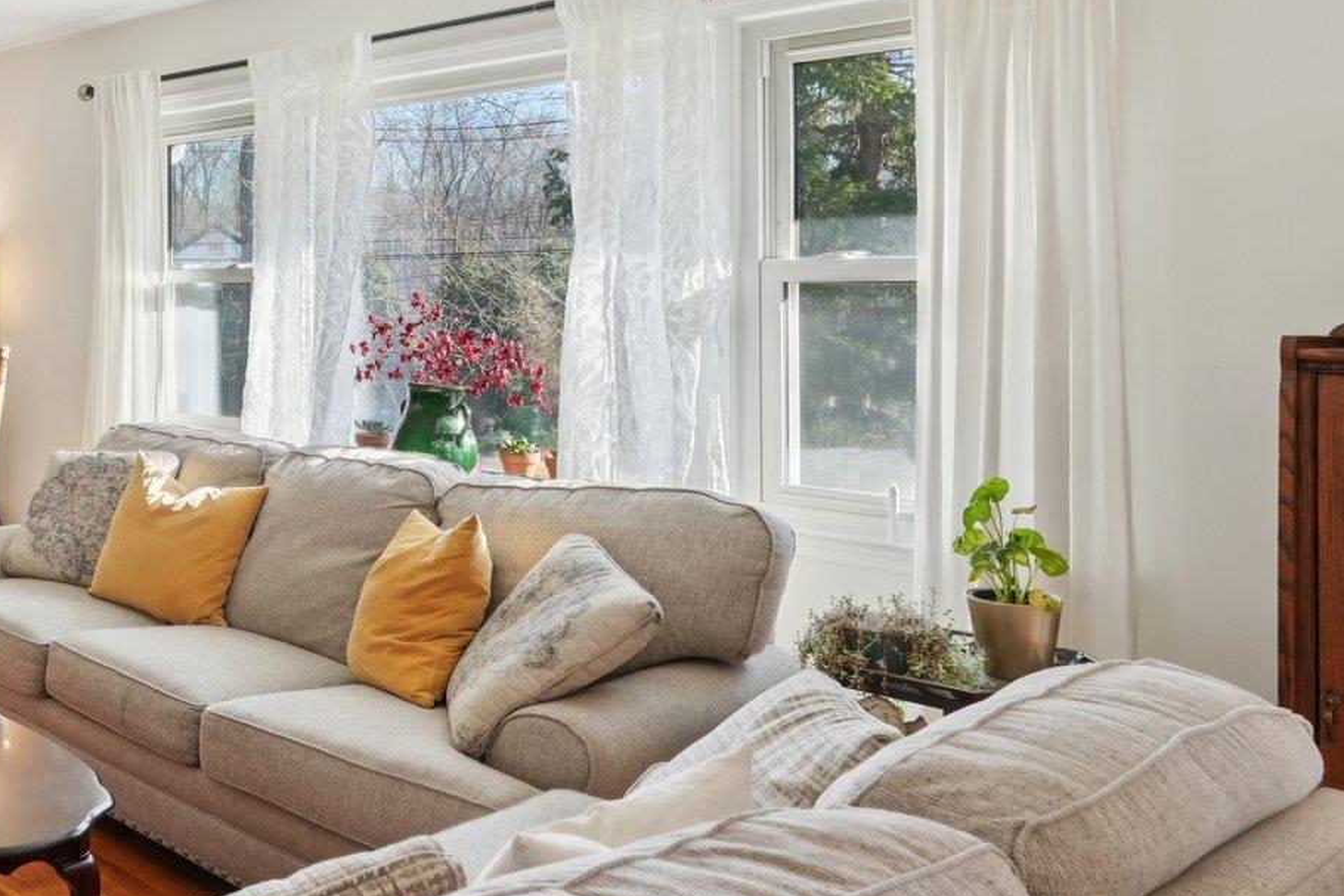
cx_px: -38
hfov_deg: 44.2
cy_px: 315
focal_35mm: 36
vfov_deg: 36.6
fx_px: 1344
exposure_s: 1/30
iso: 400
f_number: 8
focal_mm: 16
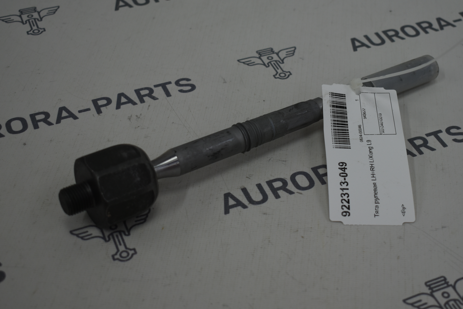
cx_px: 285
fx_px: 767
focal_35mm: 60
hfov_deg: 33.5
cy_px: 124
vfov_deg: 22.7
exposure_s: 1/200
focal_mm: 31
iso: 220
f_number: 4.2
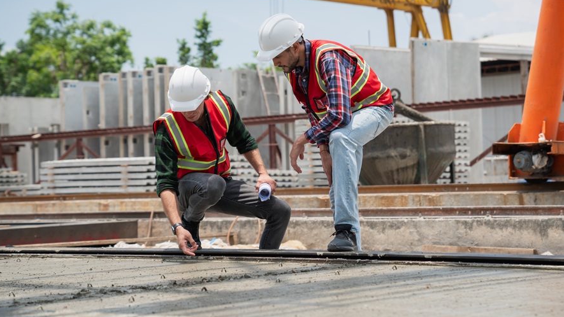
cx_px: 318
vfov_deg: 13.9
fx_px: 1301
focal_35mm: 87
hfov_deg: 24.4
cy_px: 113
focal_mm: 70
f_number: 3.5
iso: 320
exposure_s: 1/4000
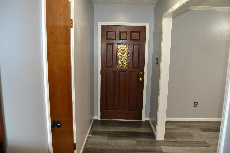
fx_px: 172
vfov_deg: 47.9
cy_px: 76
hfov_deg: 67.4
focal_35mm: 27
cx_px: 115
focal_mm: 18
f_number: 3.5
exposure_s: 1/60
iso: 3200
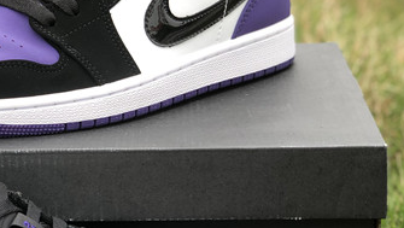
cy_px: 144
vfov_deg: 9.7
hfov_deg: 17.0
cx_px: 75
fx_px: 1340
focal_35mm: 125
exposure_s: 1/120
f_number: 2.4
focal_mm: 6
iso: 32
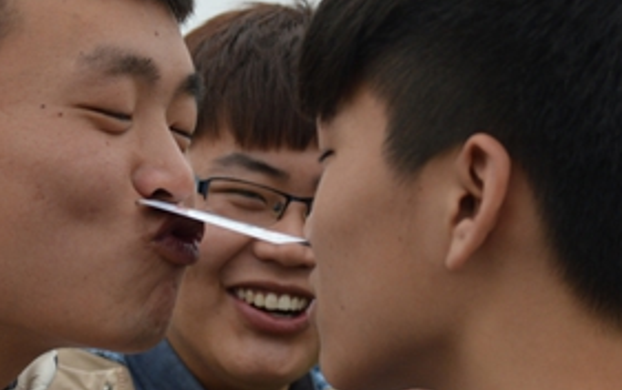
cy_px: 165
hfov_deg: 11.7
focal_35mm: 179
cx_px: 261
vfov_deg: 7.3
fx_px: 3038
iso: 400
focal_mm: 55
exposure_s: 1/1250
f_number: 5
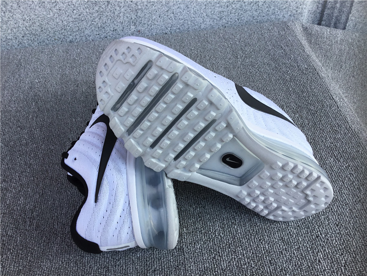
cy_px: 138
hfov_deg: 58.4
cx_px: 184
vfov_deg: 45.4
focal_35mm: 31
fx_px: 329
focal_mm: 3.3
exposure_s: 1/345
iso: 25
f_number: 2.4
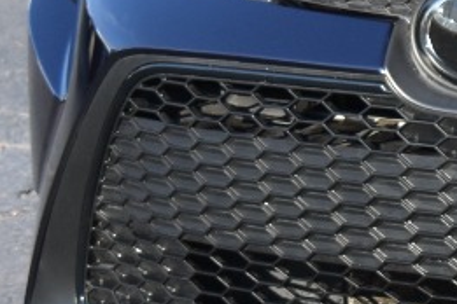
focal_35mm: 447
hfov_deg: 4.4
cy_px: -3
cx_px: 1346
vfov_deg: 3.1
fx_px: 5674
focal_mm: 48
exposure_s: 1/250
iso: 250
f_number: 8
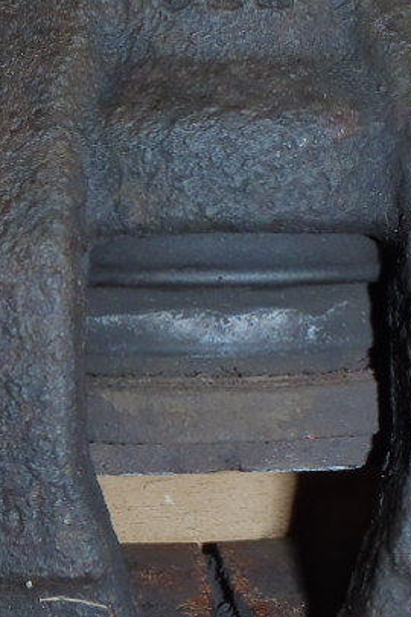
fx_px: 1575
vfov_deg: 22.1
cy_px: 332
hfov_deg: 14.8
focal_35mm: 92
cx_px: 152
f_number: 3.9
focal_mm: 5
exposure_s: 1/30
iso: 100
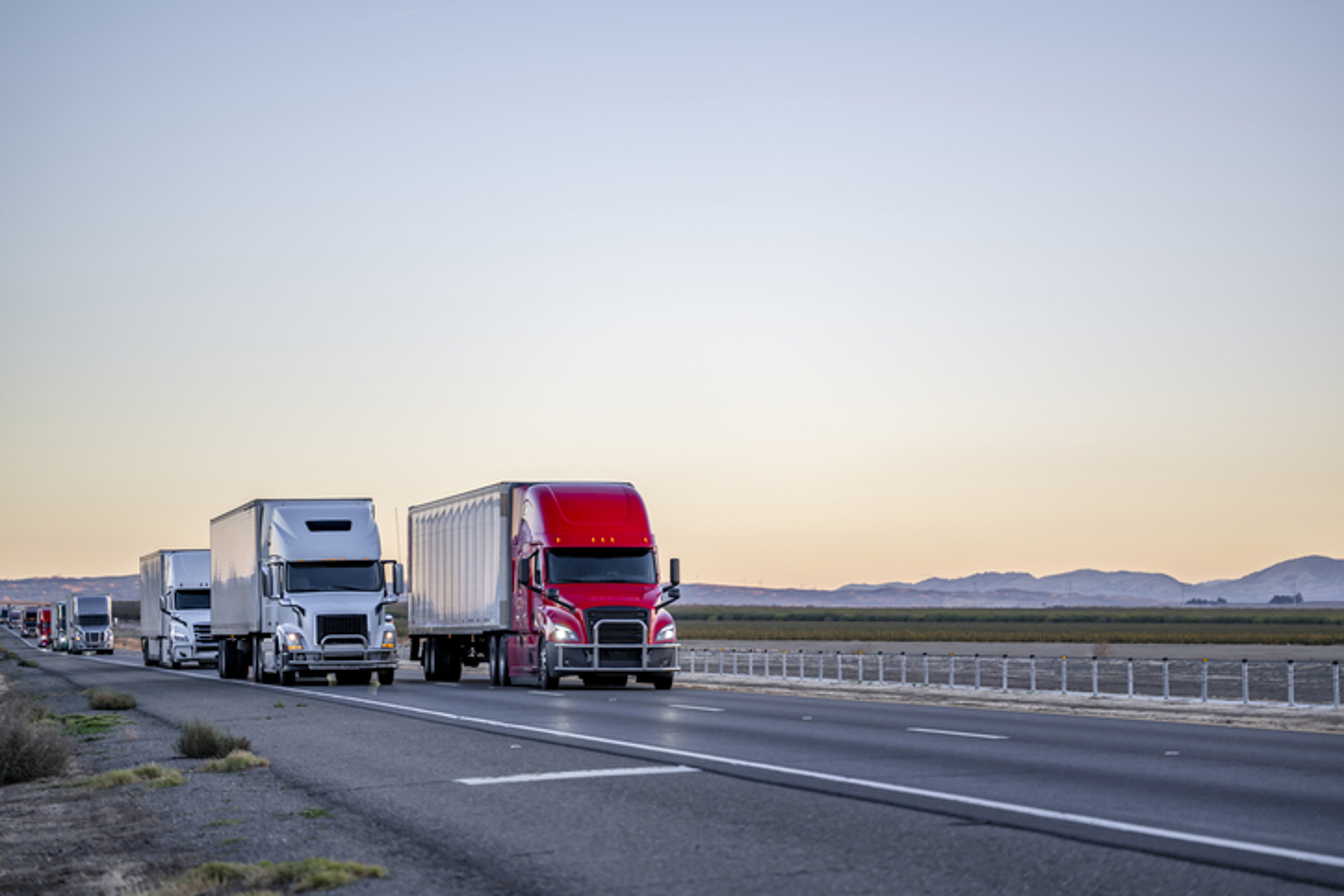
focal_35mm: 105
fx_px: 3921
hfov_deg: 19.5
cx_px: 672
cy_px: 448
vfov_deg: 13.0
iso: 64
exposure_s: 1/500
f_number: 2.8
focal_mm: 105
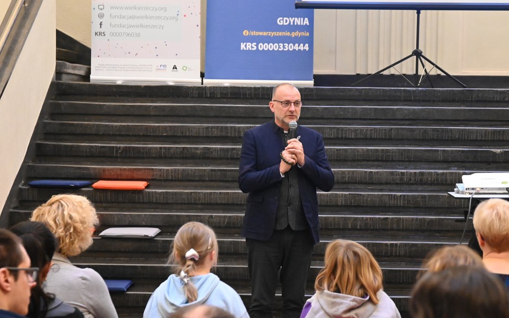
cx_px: 274
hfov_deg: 18.6
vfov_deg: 11.7
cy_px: 146
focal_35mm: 112
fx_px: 1554
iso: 5000
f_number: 4
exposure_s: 1/60
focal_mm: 58
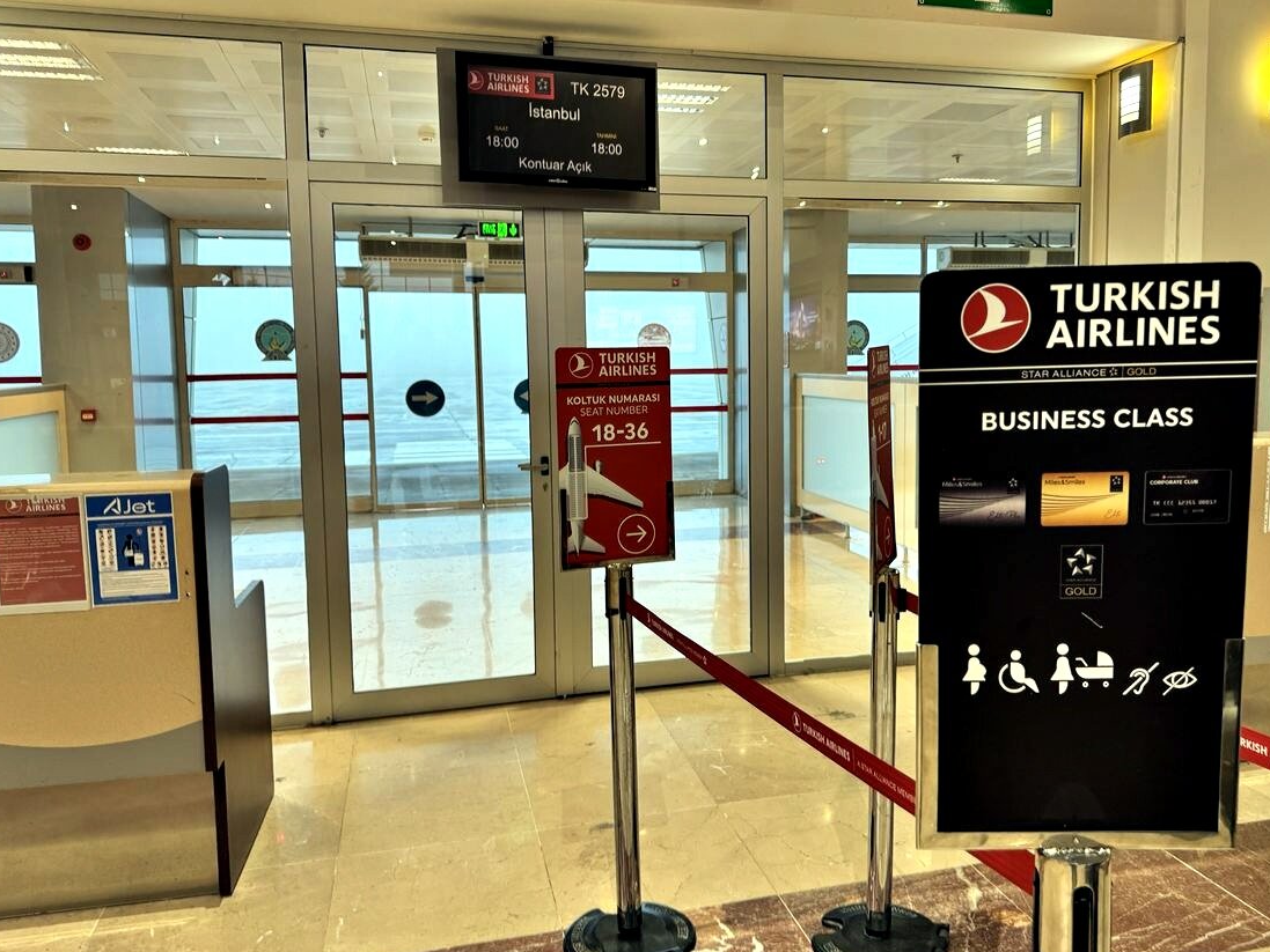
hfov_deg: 63.2
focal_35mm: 28
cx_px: 711
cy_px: 443
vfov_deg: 49.7
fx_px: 1027
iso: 125
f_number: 1.8
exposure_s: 1/50
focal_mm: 6.8
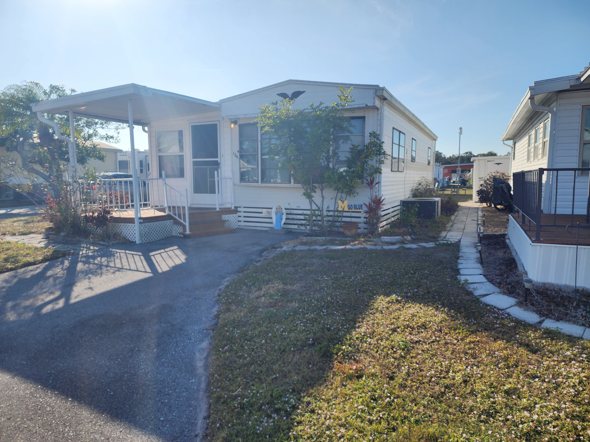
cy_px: 221
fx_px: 392
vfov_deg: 58.9
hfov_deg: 73.9
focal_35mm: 23
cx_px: 295
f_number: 1.8
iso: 12
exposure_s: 1/1645
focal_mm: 6.4
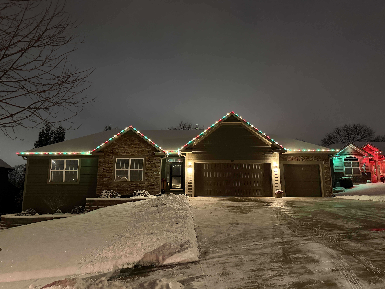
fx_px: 267
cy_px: 144
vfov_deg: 56.8
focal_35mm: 24
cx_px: 192
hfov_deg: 71.6
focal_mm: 6.76
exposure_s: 1/30
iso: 1000
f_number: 1.78
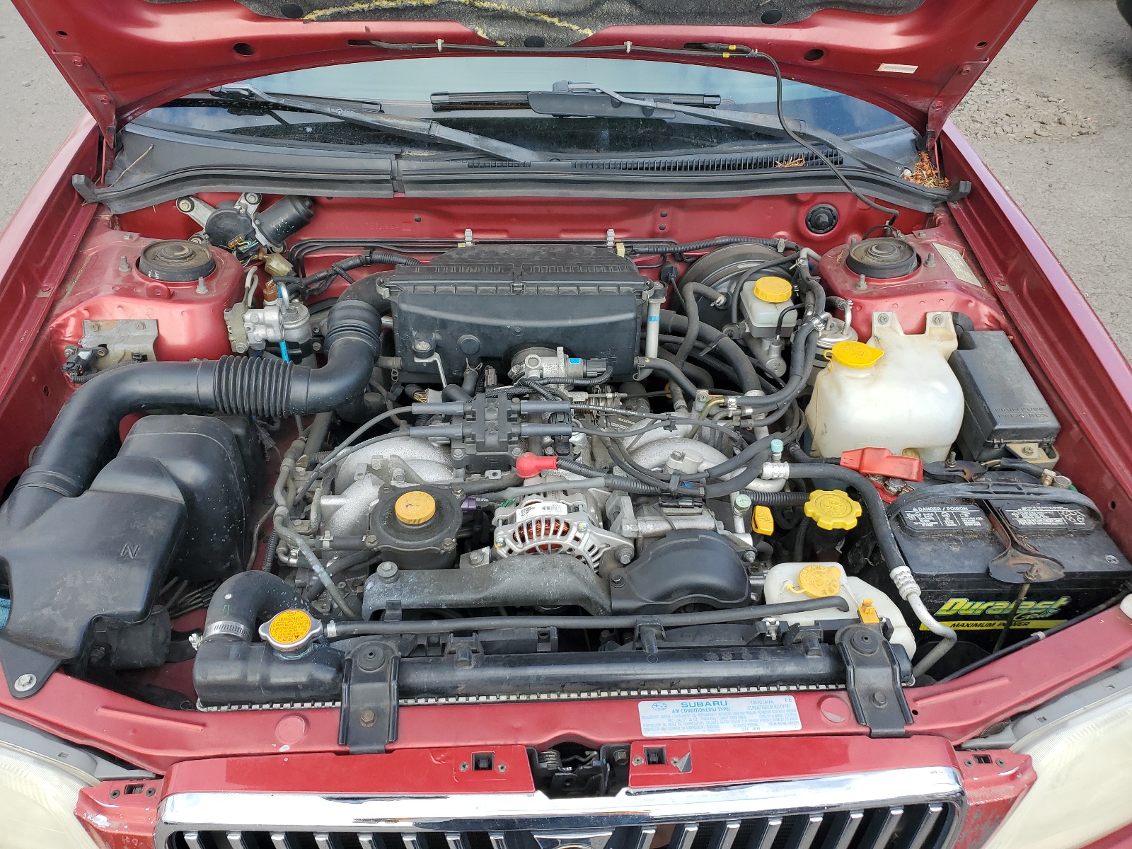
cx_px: 566
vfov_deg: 53.1
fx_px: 850
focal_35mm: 26
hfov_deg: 67.3
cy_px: 424
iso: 50
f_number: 1.5
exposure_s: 1/714
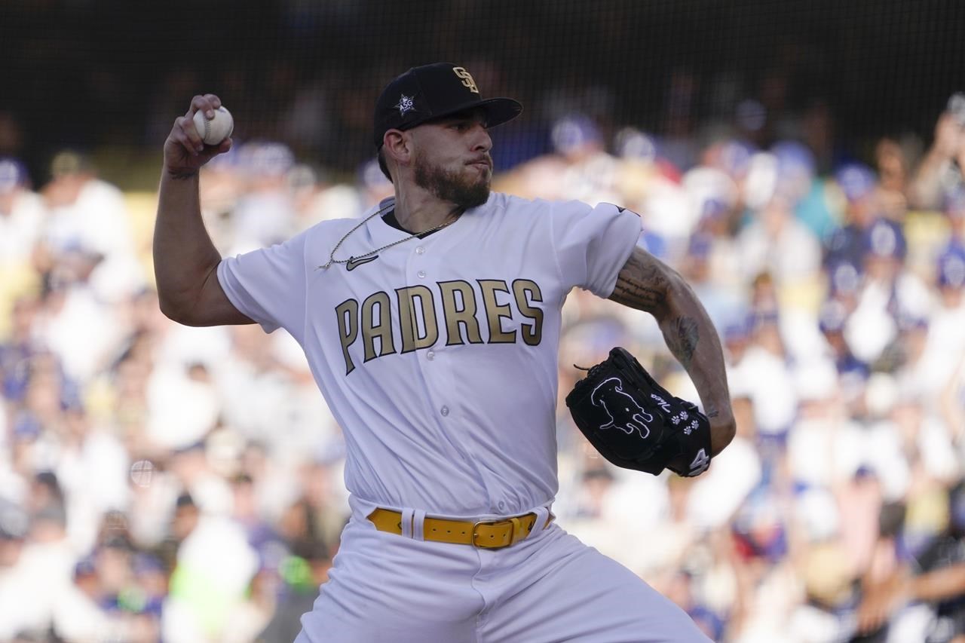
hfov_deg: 3.7
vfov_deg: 2.5
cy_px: 322
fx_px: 14981
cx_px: 482
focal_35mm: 559
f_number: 6.3
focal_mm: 559
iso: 640
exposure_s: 1/2000
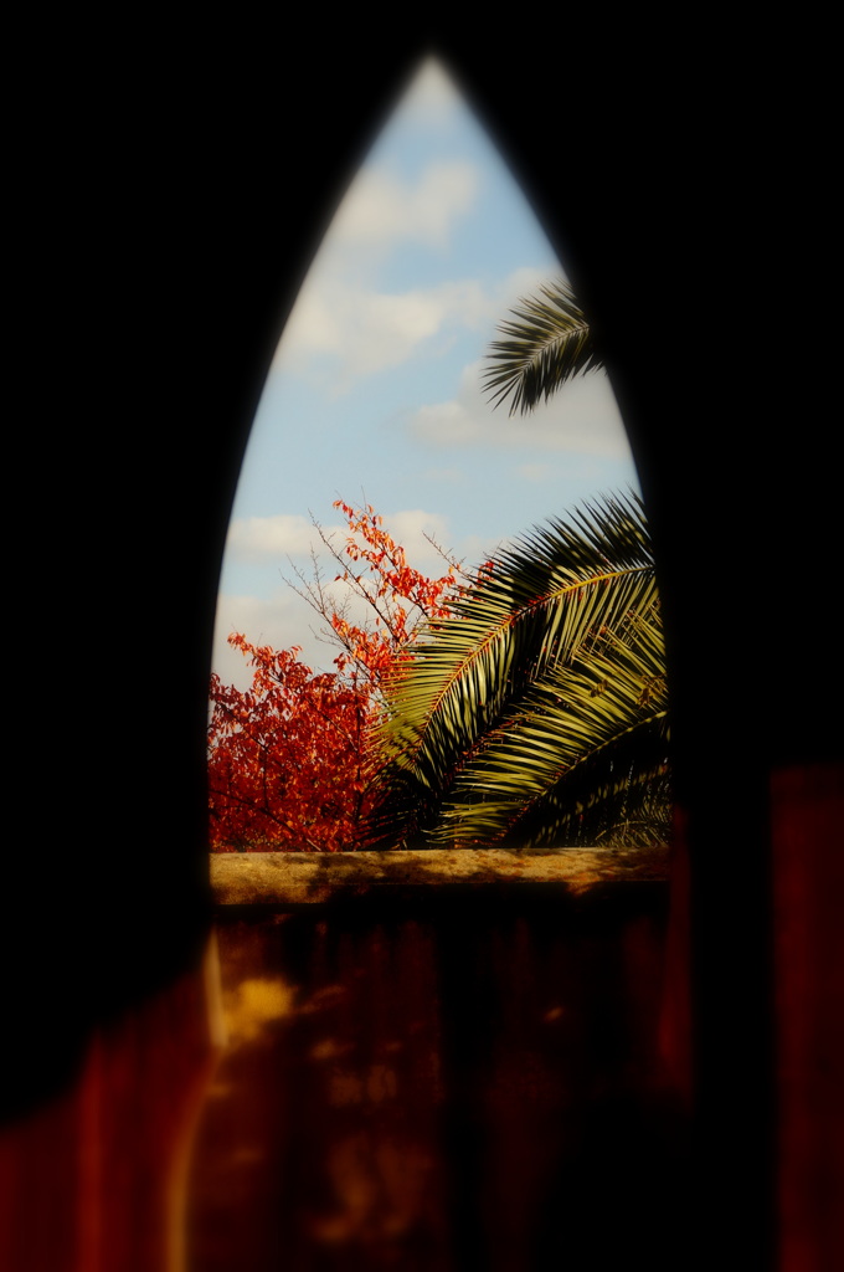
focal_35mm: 82
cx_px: 422
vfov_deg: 24.6
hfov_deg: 16.5
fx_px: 2909
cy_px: 636
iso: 400
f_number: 6.3
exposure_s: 1/1250
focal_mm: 55
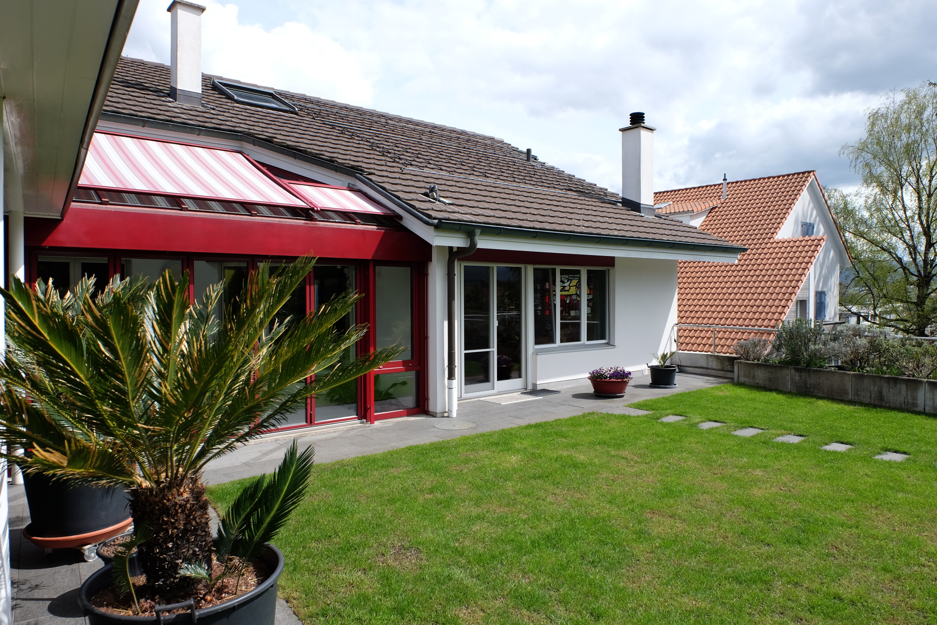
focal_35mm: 24
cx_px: 468
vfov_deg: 53.1
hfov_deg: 73.7
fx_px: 625
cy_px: 312
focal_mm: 16
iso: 200
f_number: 5.6
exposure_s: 1/420
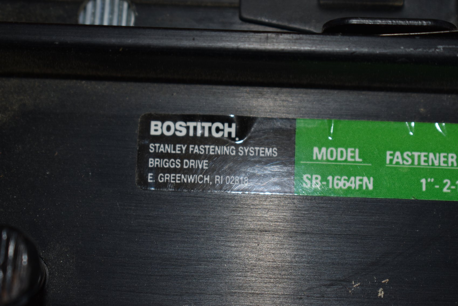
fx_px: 1050
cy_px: 153
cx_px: 229
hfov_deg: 24.6
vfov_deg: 16.6
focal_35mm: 82
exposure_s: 1/60
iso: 180
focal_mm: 55
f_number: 5.6
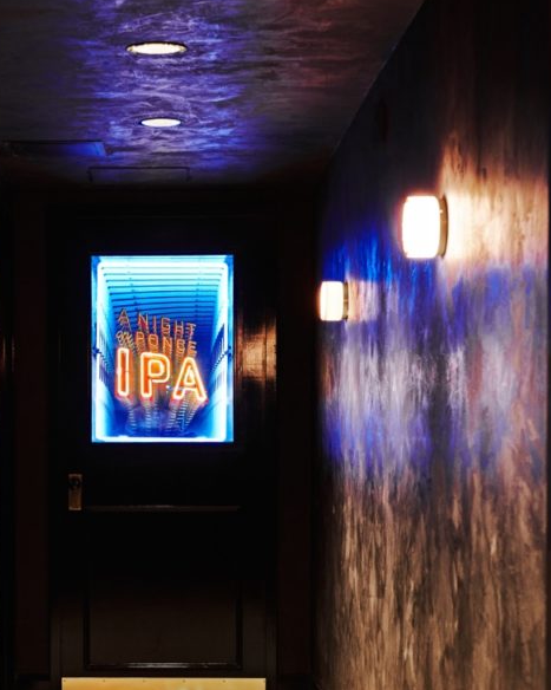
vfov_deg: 24.0
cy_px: 467
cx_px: 159
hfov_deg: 19.3
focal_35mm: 79
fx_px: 1611
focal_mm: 48
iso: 500
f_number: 6.3
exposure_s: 1/3
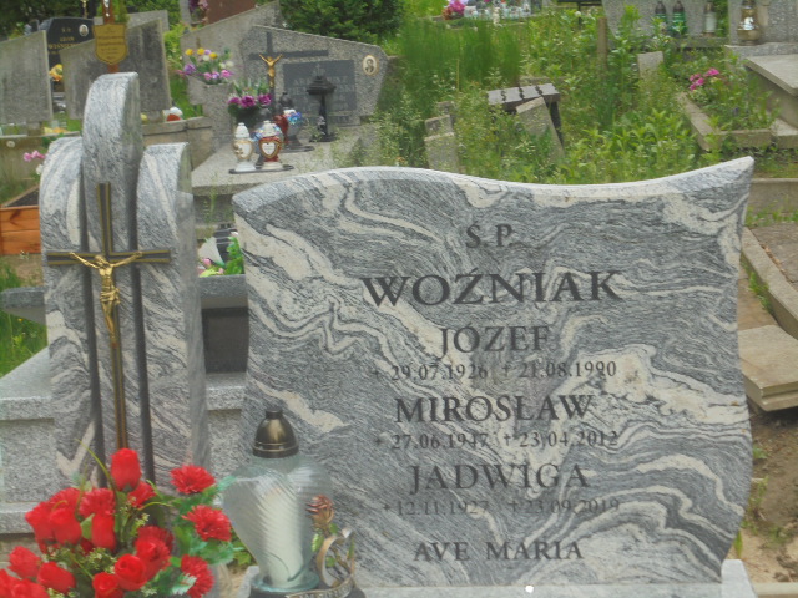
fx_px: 1683
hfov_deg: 26.7
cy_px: 299
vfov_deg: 20.2
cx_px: 399
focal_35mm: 73
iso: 100
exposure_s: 1/40
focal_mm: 13.1
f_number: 6.1
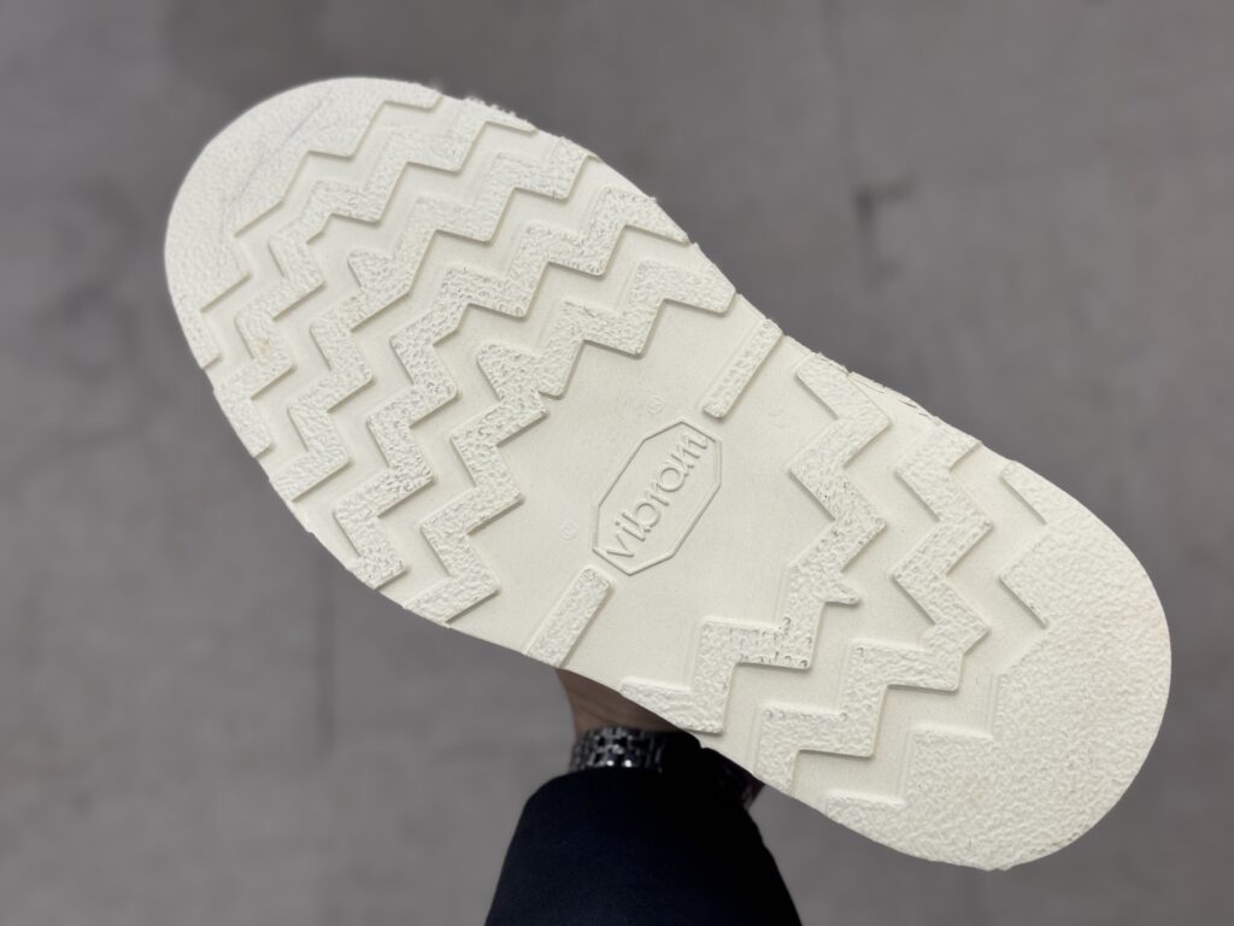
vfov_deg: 30.3
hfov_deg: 39.7
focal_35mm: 48
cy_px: 463
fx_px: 1711
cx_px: 617
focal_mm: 6.76
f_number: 1.78
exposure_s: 1/120
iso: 80
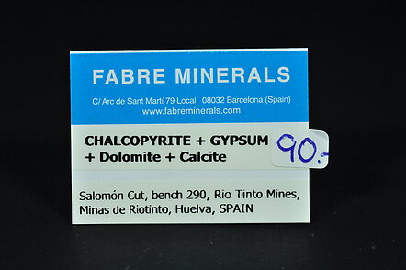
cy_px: 135
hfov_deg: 22.6
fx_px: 1014
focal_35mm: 90
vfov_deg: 15.2
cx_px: 203
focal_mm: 60
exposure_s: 1/5
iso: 250
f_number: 25
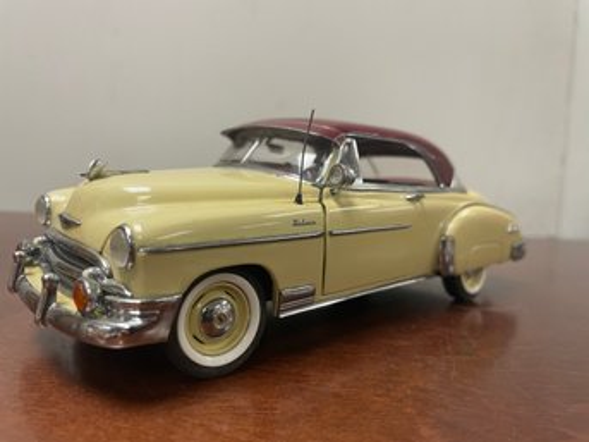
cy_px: 221
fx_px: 442
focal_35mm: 26
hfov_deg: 67.3
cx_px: 294
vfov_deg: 53.0
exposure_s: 1/60
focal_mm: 4.2
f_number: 1.6
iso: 125
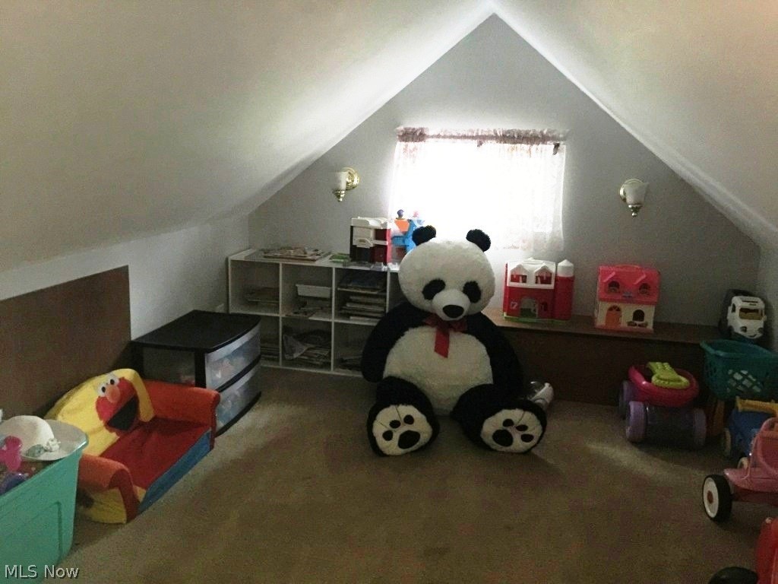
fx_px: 652
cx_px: 389
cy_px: 292
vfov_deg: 48.2
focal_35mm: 29
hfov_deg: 61.7
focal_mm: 4.15
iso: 250
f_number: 2.2
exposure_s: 1/4
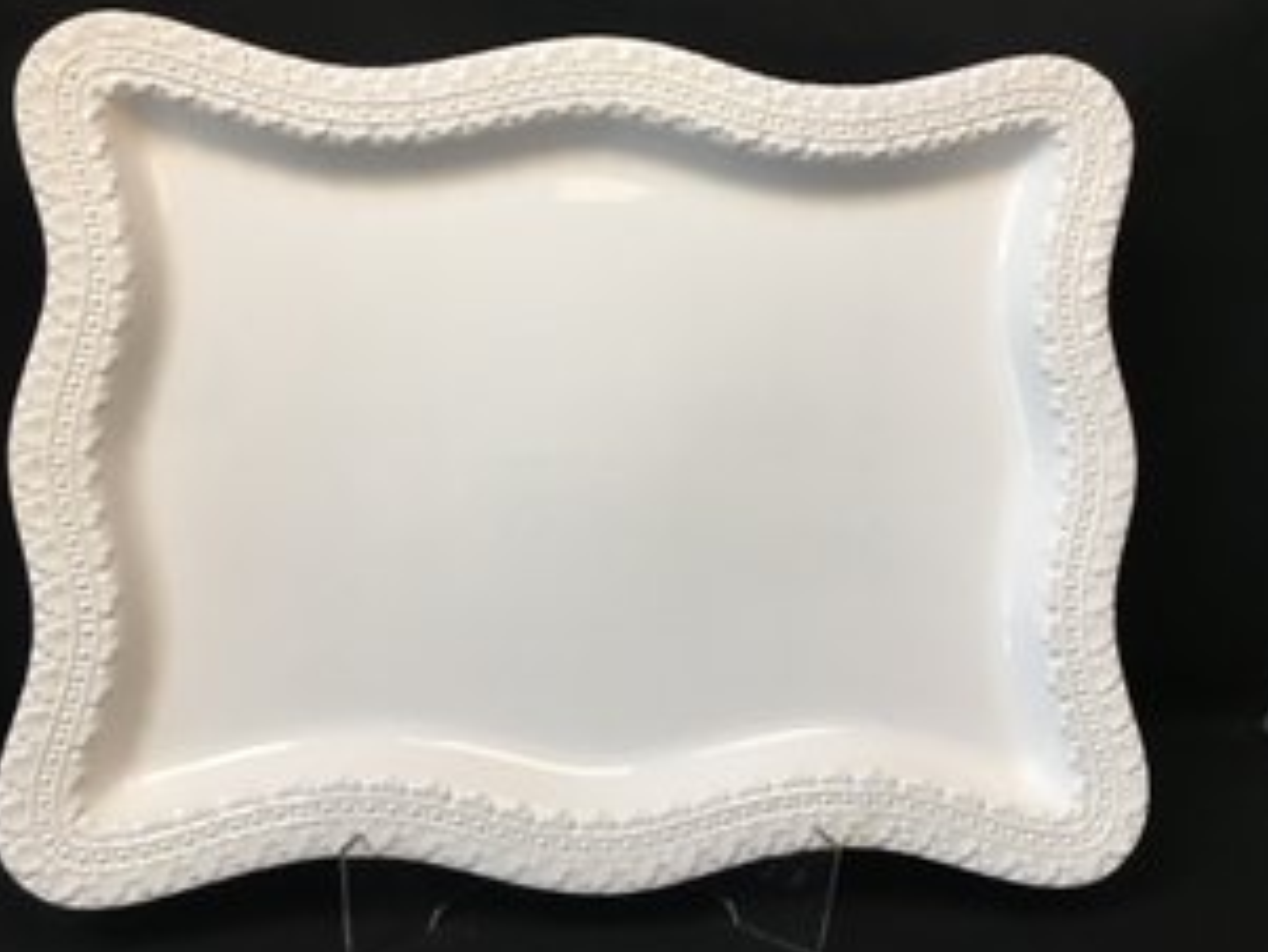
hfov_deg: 55.3
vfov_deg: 42.9
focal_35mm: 33
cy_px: 440
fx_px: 1209
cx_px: 605
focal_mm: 4.15
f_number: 2.2
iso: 25
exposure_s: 1/40
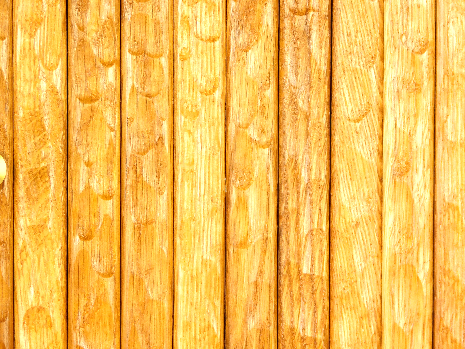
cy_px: 174
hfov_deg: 11.6
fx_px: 2284
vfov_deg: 8.7
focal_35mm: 170
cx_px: 232
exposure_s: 1/50
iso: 125
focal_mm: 30.1
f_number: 5.3
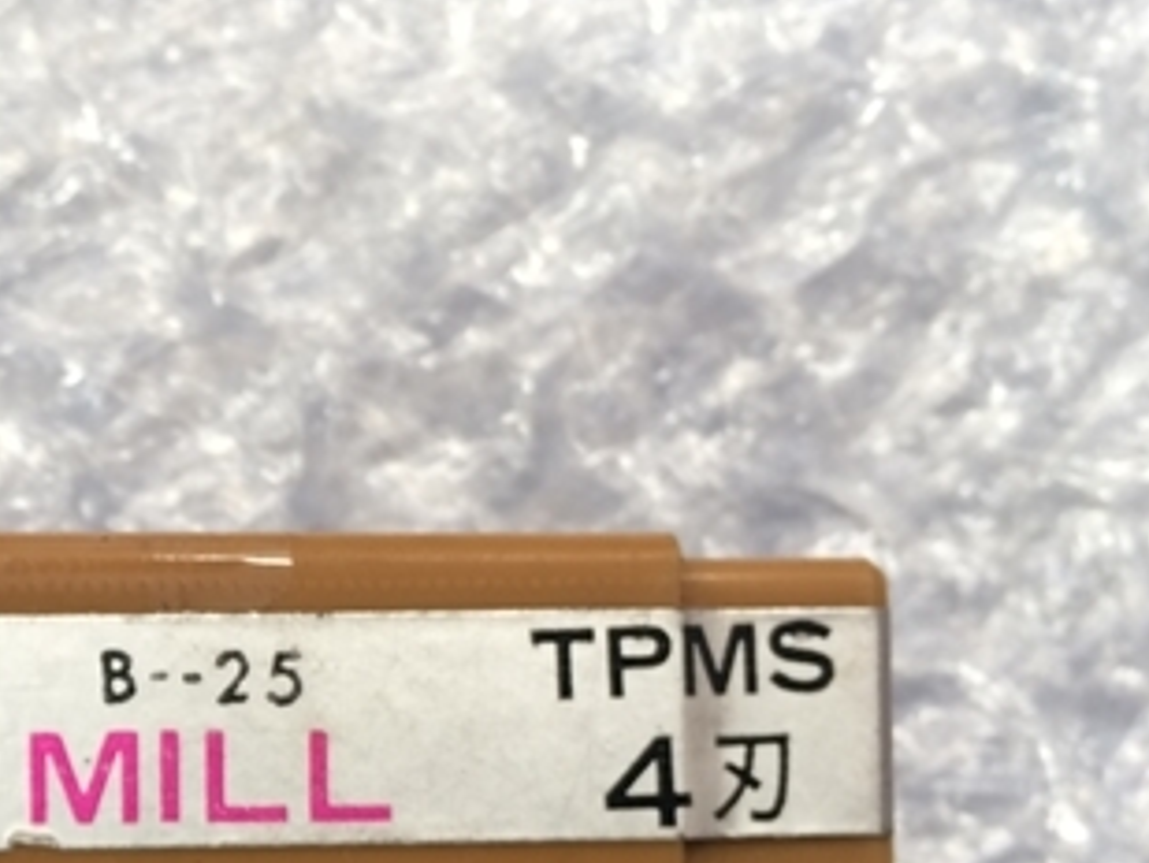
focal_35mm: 60
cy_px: 710
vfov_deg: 24.0
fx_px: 1992
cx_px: 11
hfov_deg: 30.1
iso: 50
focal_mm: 4.15
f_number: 2.2
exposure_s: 1/30
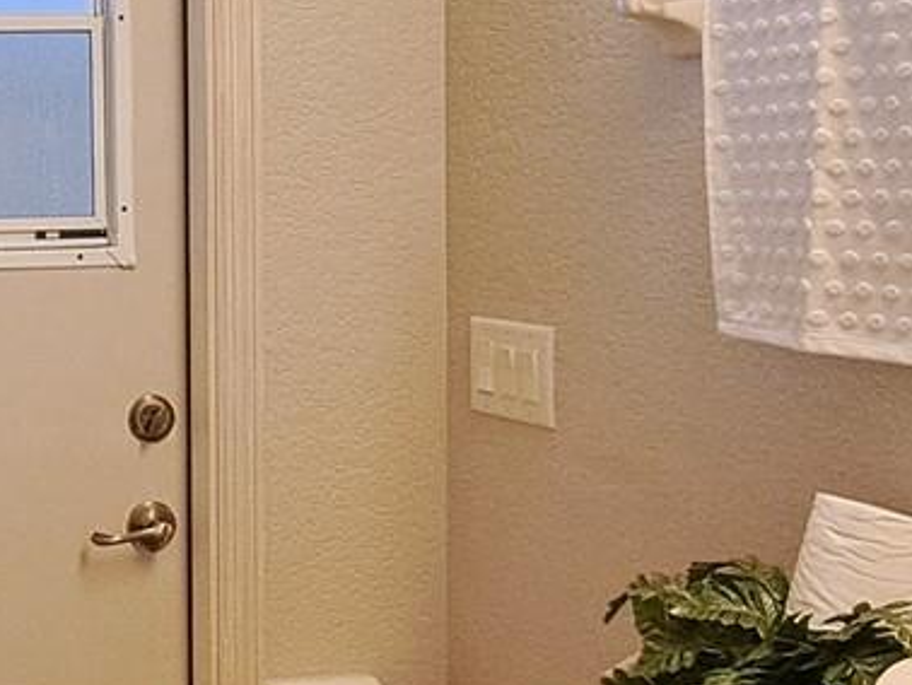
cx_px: -205
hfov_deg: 29.6
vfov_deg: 26.5
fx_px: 1450
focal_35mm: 55
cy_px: 273
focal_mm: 1.74
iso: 80
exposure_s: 1/40
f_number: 2.2
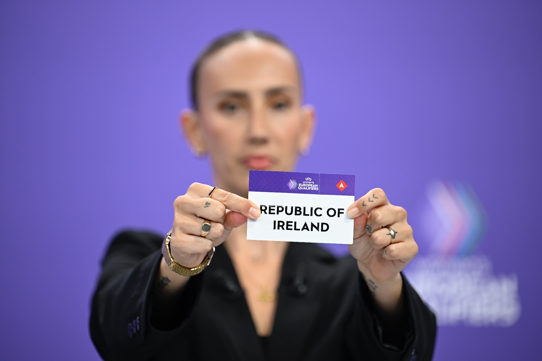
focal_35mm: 175
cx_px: 271
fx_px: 2634
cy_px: 180
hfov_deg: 11.7
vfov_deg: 7.8
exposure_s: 1/160
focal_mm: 175
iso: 400
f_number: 2.8
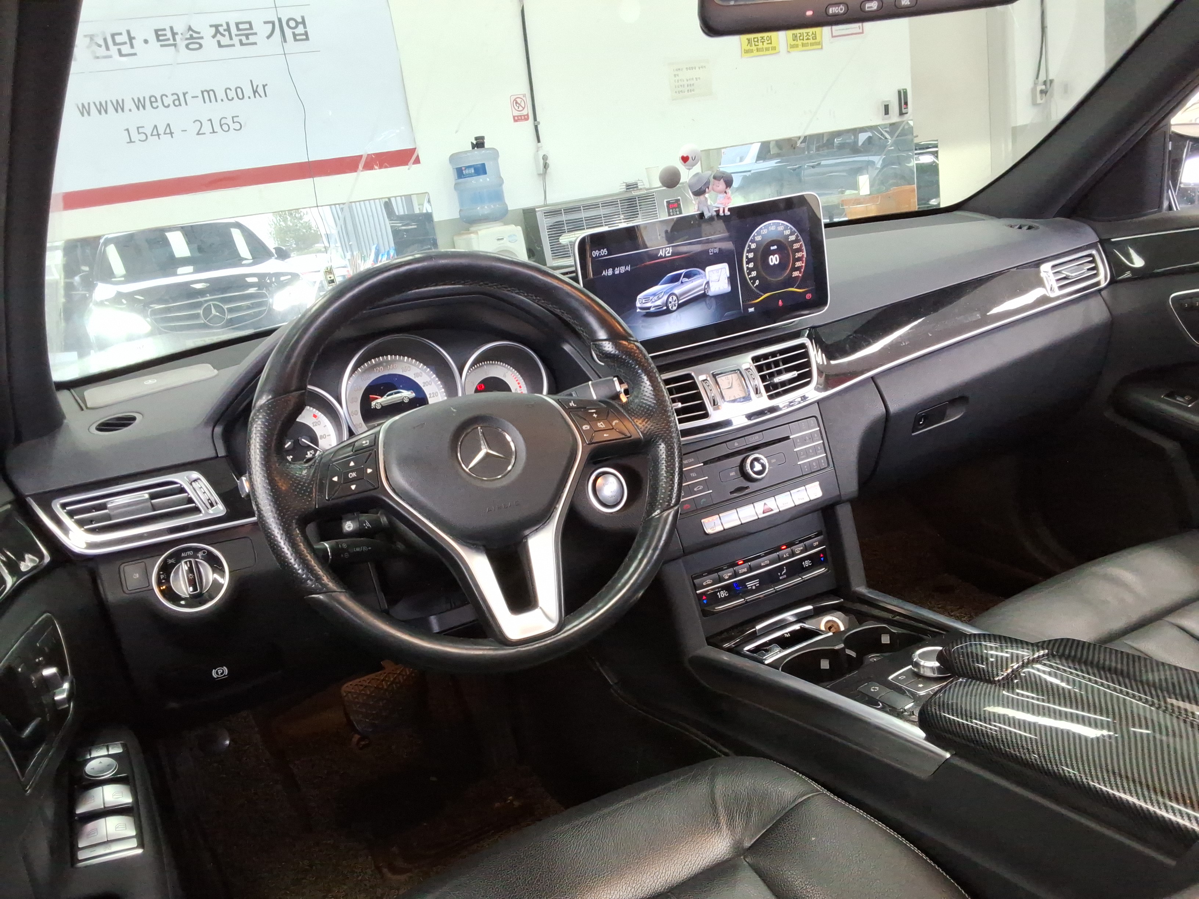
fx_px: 970
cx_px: 600
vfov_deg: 49.7
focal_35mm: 28
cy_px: 450
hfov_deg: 63.4
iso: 145
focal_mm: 2.91
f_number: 1.9
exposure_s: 1/40
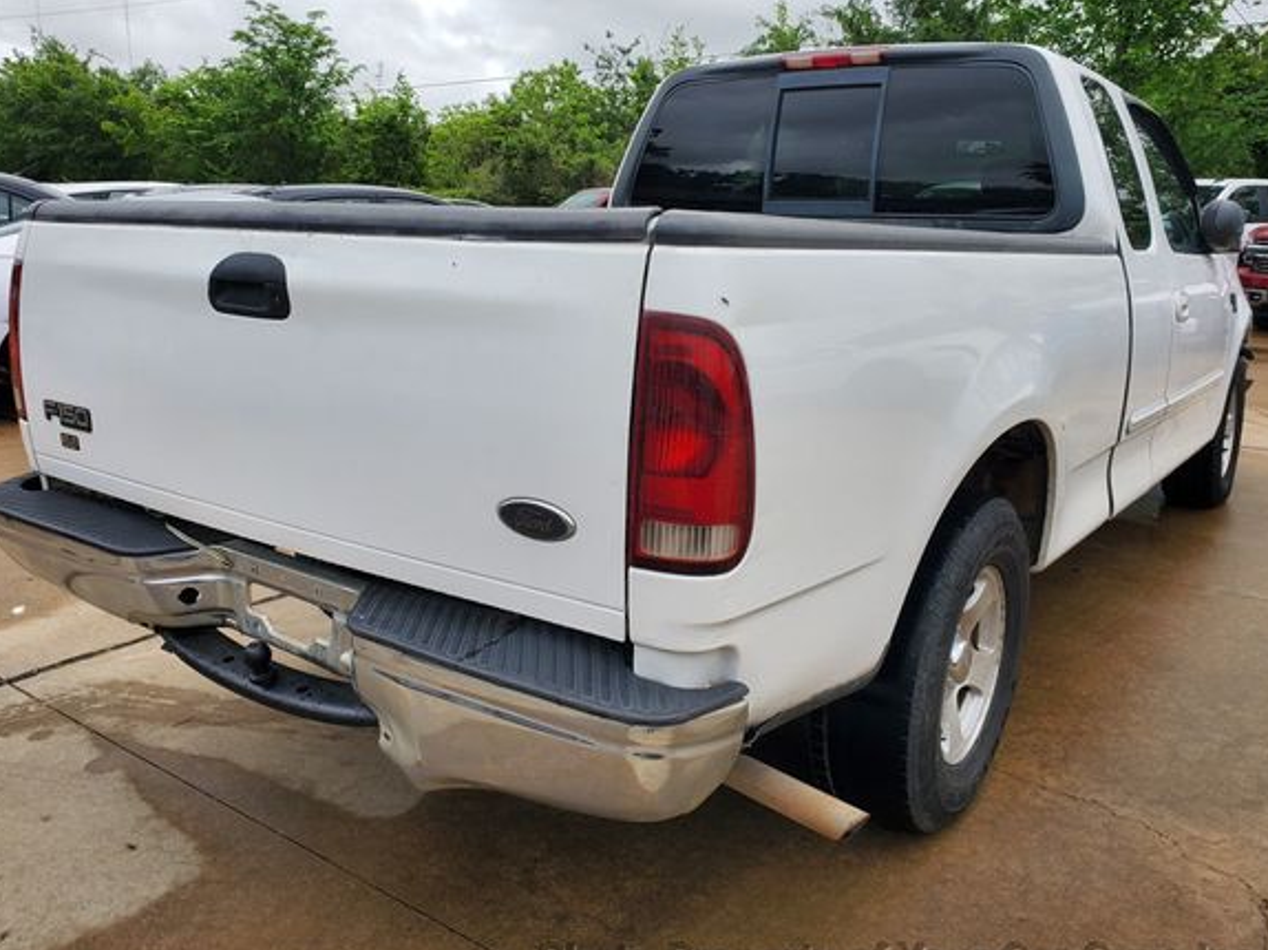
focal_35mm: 29
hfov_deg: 61.7
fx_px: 1062
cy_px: 477
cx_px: 623
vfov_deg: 48.2
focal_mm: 4.3
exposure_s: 1/854
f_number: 2.4
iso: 50
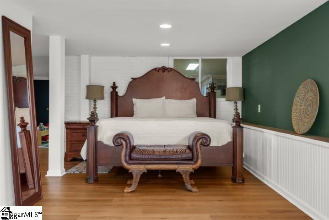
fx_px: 320
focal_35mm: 35
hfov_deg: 54.4
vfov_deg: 37.9
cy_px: 110
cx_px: 164
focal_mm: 35
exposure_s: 1/1.67
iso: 200
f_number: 8
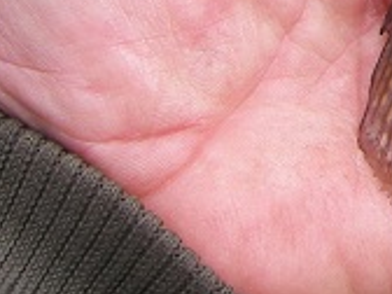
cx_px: 616
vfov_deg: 10.0
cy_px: -250
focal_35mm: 139
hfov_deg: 13.3
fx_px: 1574
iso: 50
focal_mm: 6
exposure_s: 1/320
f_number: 2.8
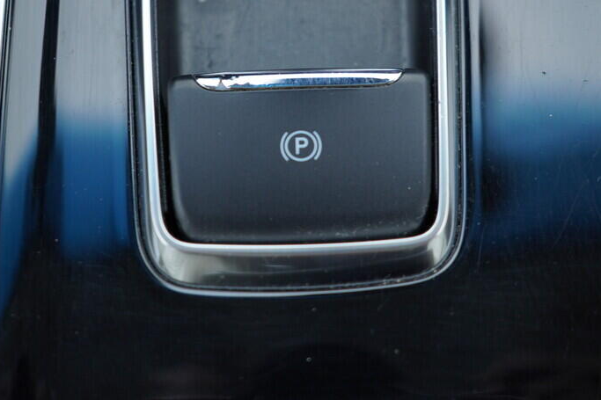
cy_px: 117
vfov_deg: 24.9
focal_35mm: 54
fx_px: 901
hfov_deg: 36.9
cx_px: 314
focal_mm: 24
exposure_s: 1/40
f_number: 2.8
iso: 125
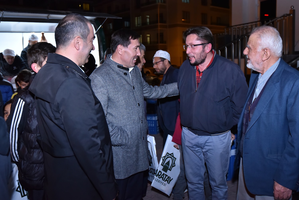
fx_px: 291
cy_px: 100
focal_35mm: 35
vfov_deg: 37.9
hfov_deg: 54.4
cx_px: 150
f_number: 5
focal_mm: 35
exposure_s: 1/50
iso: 2000
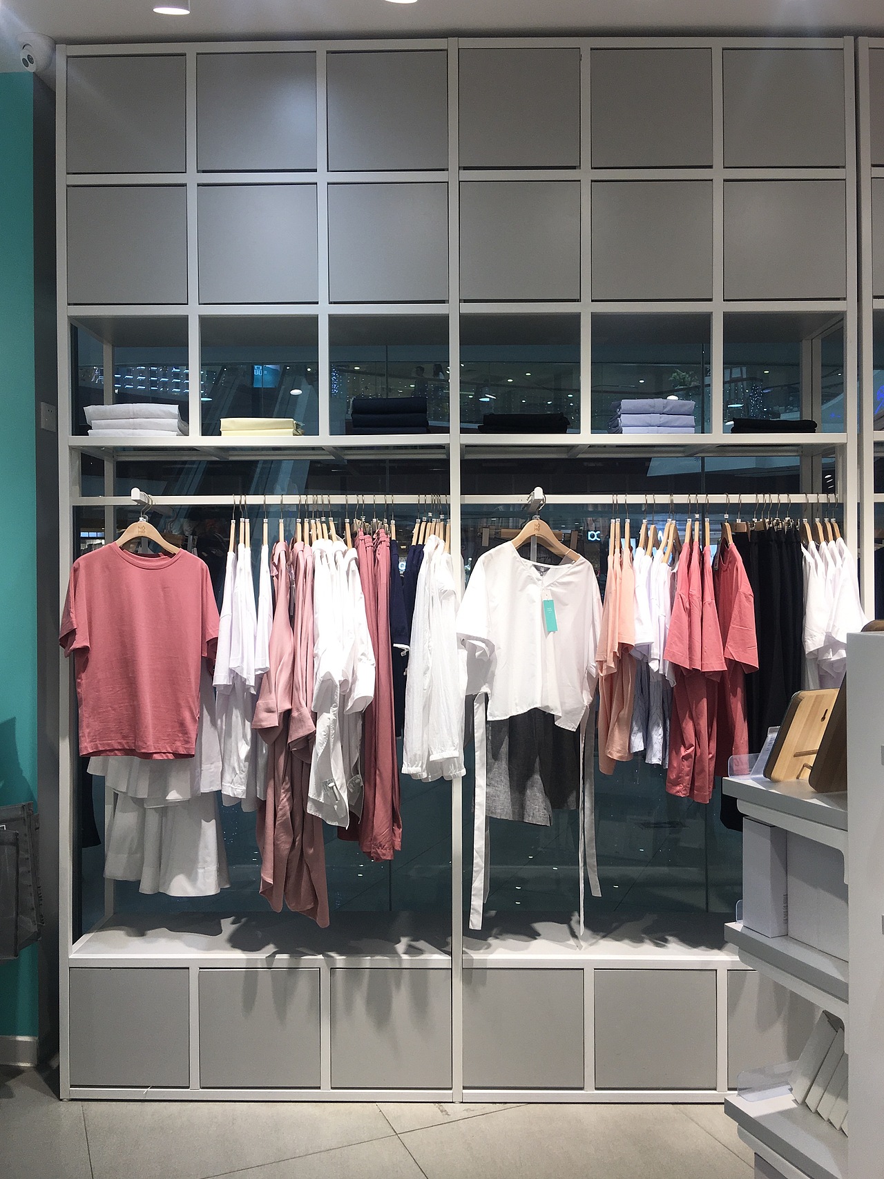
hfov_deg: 48.2
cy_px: 590
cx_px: 442
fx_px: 988
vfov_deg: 61.7
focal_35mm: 29
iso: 25
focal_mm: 4.15
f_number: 2.2
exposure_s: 1/166
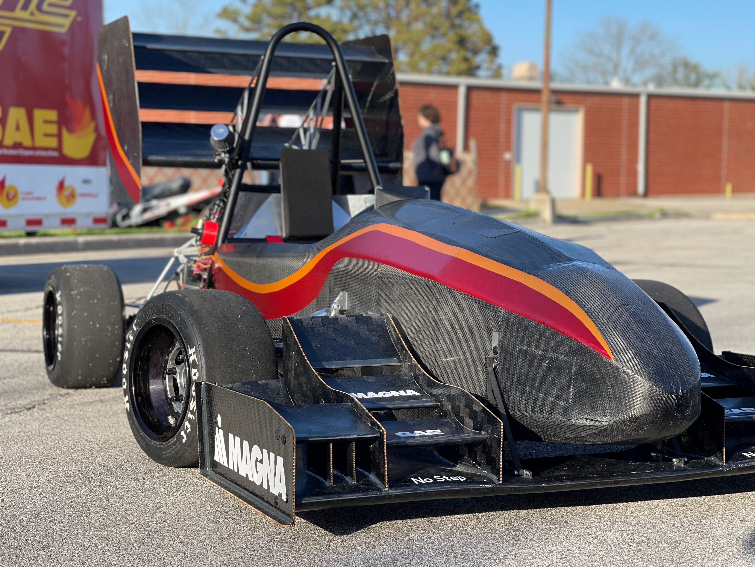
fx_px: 1396
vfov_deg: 22.9
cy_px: 284
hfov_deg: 30.3
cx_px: 378
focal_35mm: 64
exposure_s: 1/455
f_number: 2.2
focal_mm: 7.5
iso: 32
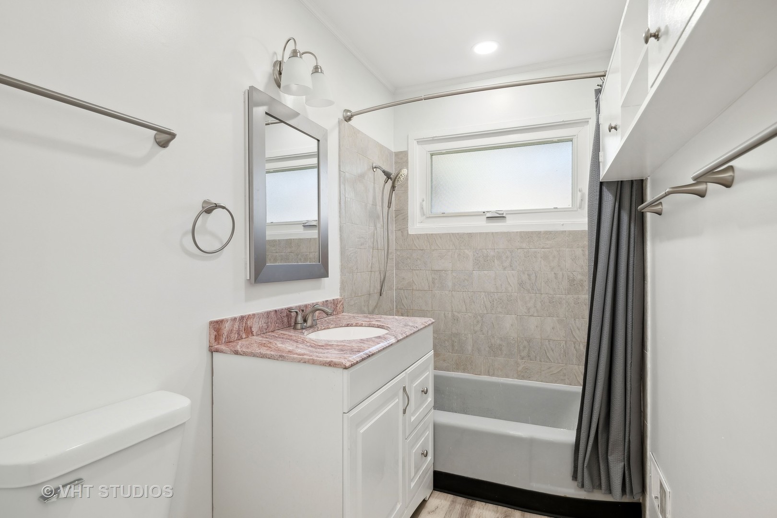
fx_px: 388
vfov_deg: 67.4
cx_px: 388
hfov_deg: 90.0
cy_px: 259
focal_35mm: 18
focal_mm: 18
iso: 200
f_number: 8
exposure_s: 1/6
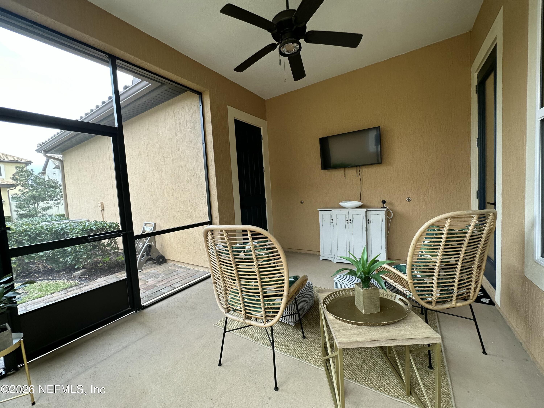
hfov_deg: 102.1
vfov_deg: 85.7
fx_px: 220
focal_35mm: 14
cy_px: 204
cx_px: 272
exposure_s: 1/99
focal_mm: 2.22
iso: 80
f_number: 2.2
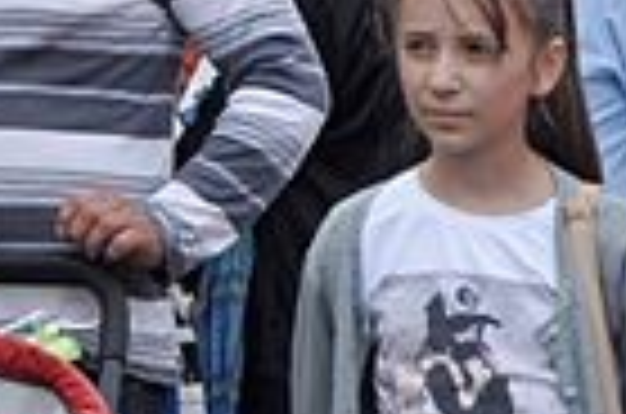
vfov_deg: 3.5
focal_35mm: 386
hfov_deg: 5.3
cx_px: 802
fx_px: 6697
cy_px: 605
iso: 400
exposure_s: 1/320
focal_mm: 42
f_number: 9
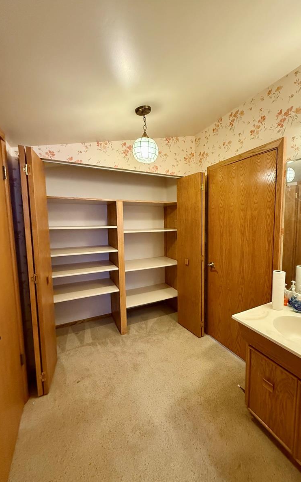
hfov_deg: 74.3
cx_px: 174
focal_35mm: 15
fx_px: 197
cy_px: 241
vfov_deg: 101.5
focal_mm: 2.22
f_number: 2.2
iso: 640
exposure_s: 1/60
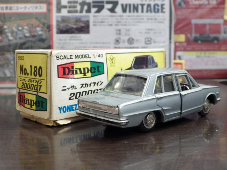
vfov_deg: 29.1
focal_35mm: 50
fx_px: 328
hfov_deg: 38.2
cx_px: 114
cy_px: 85
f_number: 3.8
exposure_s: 1/30
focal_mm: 9
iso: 800
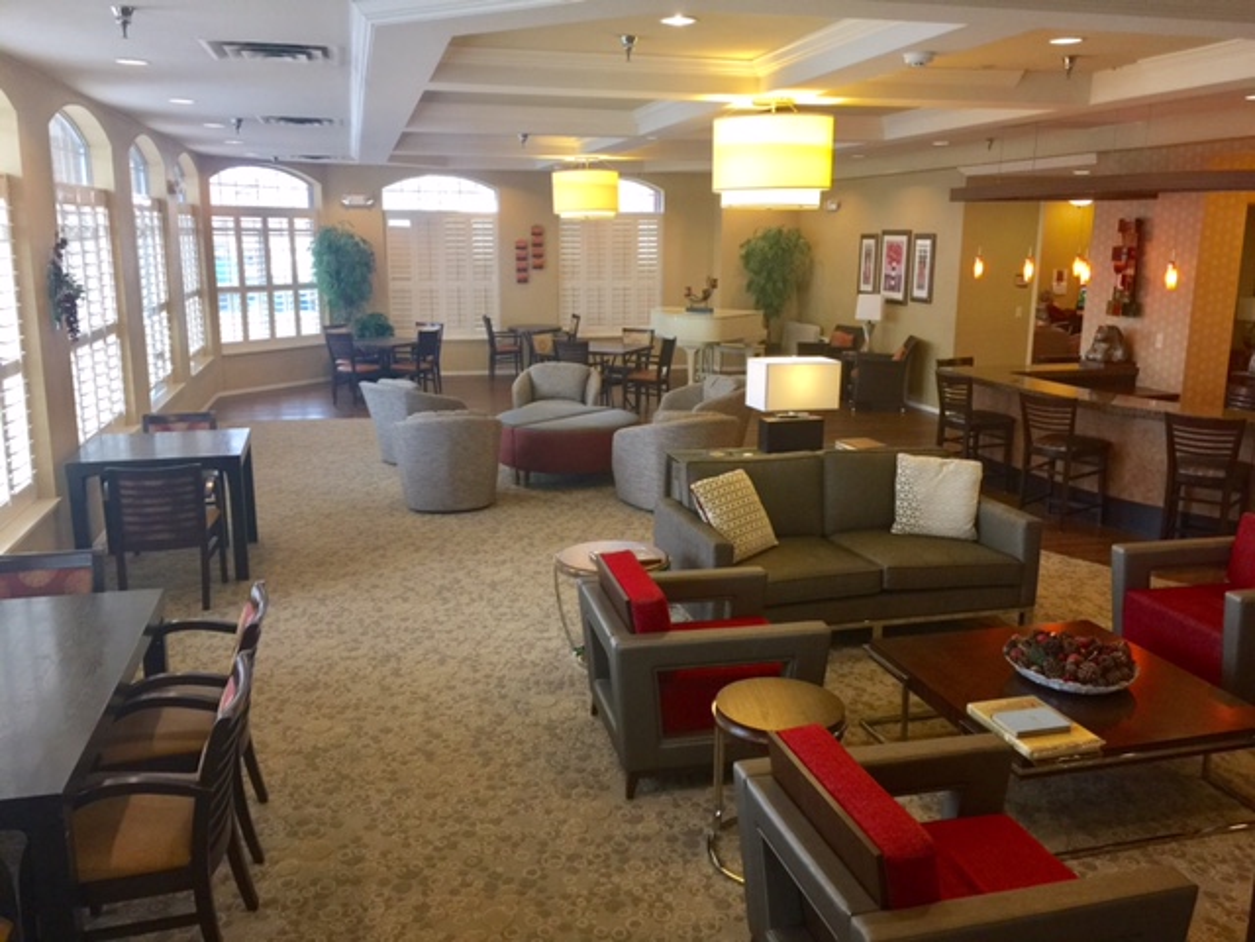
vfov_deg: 48.2
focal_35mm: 29
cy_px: 471
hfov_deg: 61.7
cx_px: 628
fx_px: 1051
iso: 50
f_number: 2.2
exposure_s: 1/30
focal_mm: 4.15
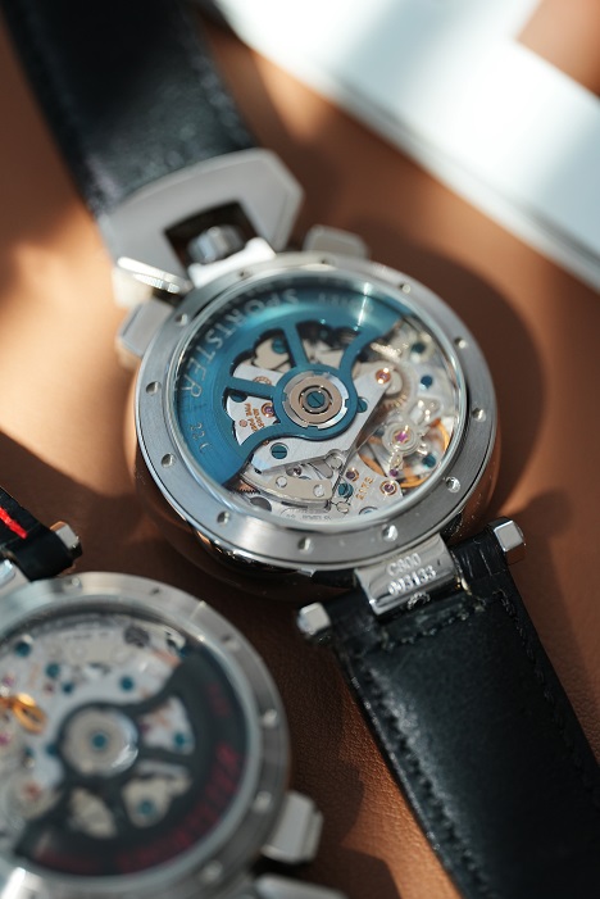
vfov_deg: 19.4
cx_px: 300
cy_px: 450
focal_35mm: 105
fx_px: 2622
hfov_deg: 13.1
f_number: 2.8
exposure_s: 1/250
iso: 800
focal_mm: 105
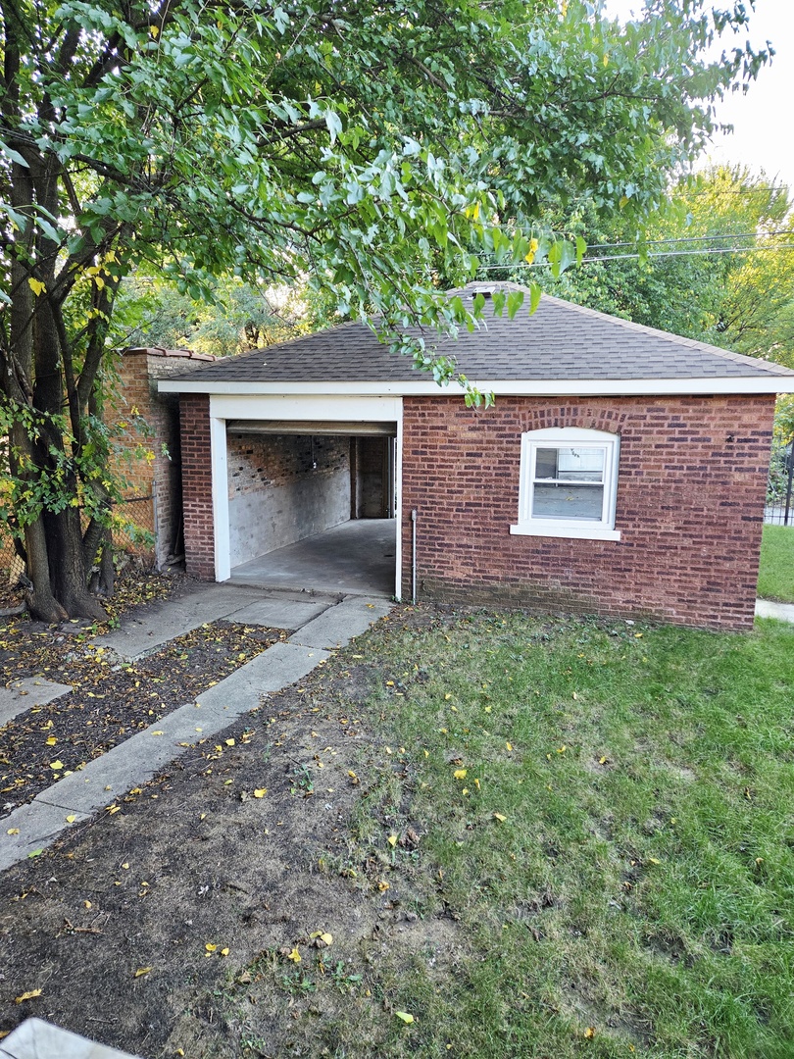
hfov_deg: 58.9
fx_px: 703
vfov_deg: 73.9
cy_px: 530
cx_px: 397
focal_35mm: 23
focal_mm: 5.4
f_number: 1.8
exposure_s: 1/182
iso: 100
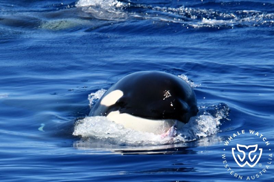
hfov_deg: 4.6
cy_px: 91
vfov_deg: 3.1
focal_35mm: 450
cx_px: 137
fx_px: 3424
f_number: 6
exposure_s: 1/8000
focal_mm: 450
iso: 1000
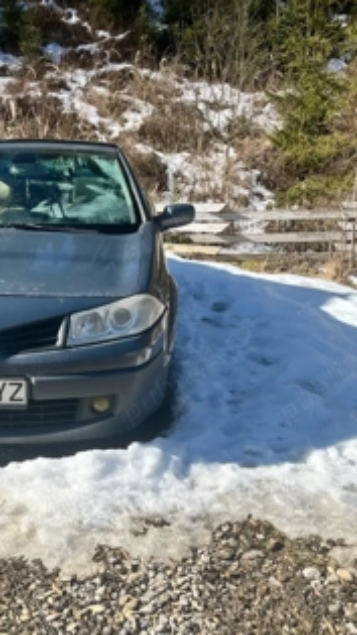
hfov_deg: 31.9
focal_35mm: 36
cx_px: 71
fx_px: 606
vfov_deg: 54.7
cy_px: 397
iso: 50
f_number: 1.6
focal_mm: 5.1
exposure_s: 1/2571
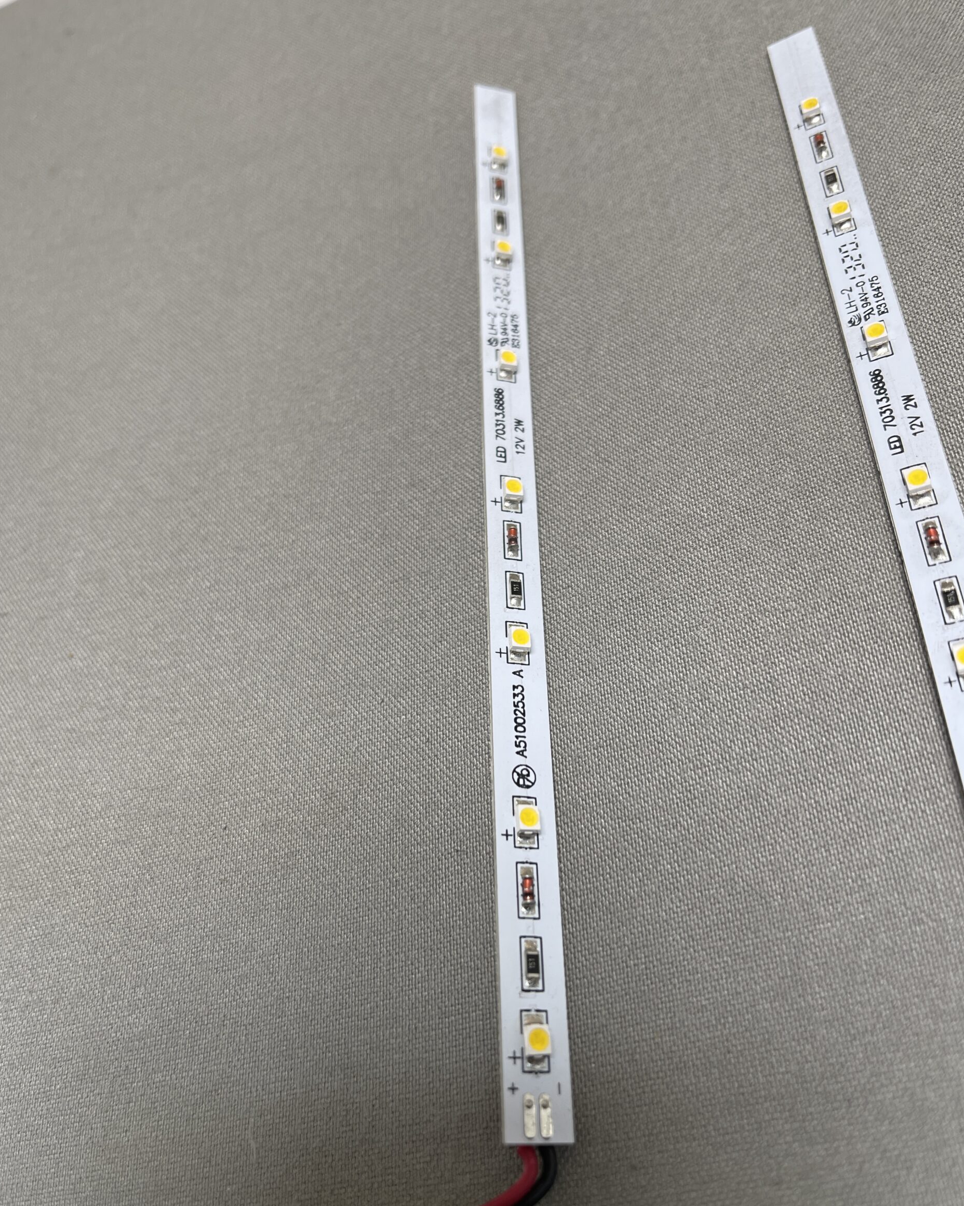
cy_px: 615
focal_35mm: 28
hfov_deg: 51.5
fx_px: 999
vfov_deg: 62.2
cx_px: 477
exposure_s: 1/100
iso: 32
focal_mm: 5.1
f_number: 1.6
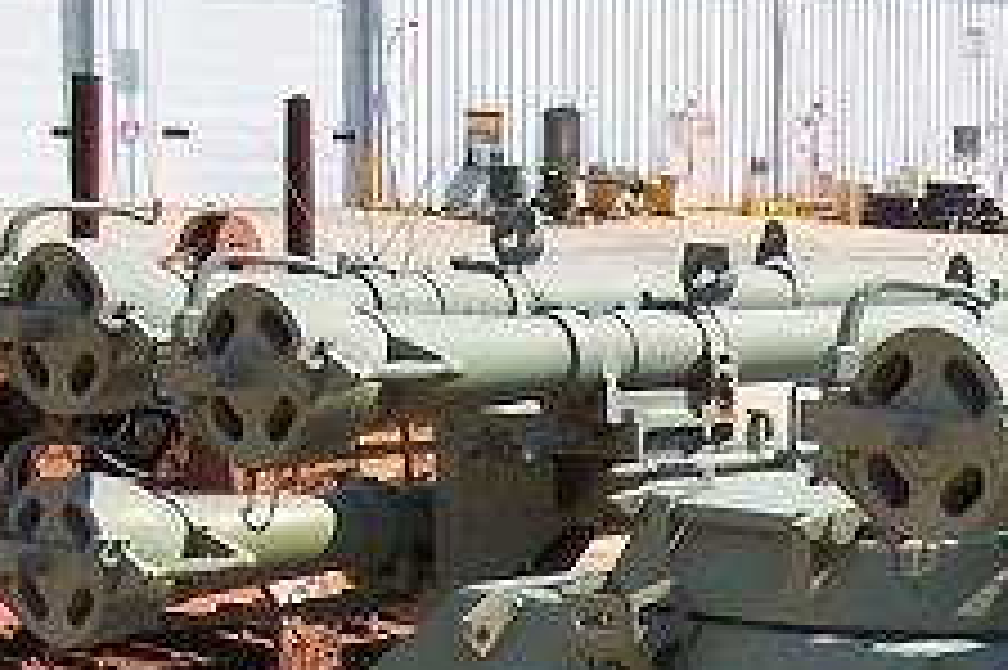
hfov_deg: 16.4
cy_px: 917
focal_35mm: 119
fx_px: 3329
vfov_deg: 11.2
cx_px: 1238
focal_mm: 8
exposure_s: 1/500
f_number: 4.8
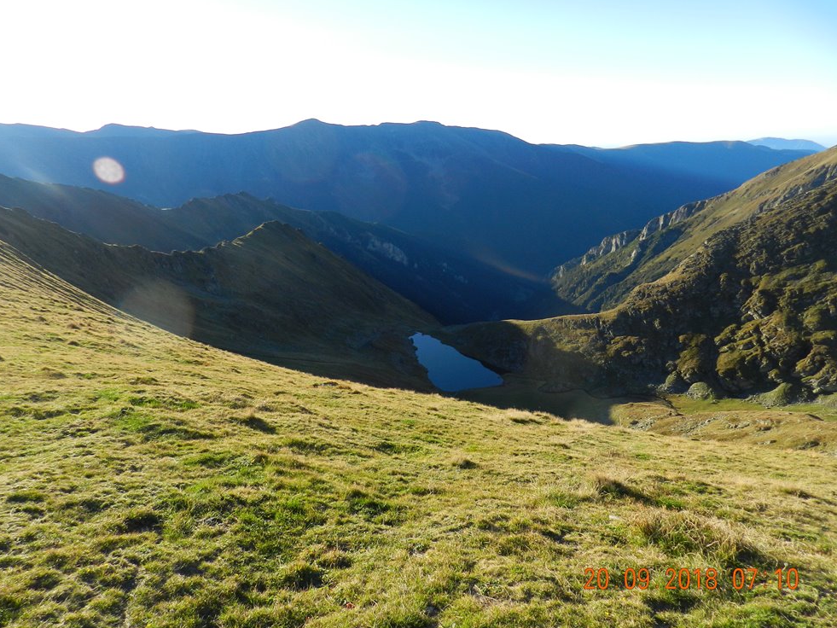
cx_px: 415
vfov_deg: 56.8
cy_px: 319
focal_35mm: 24
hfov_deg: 71.6
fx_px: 580
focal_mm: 4
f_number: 3.4
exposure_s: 1/640
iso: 160
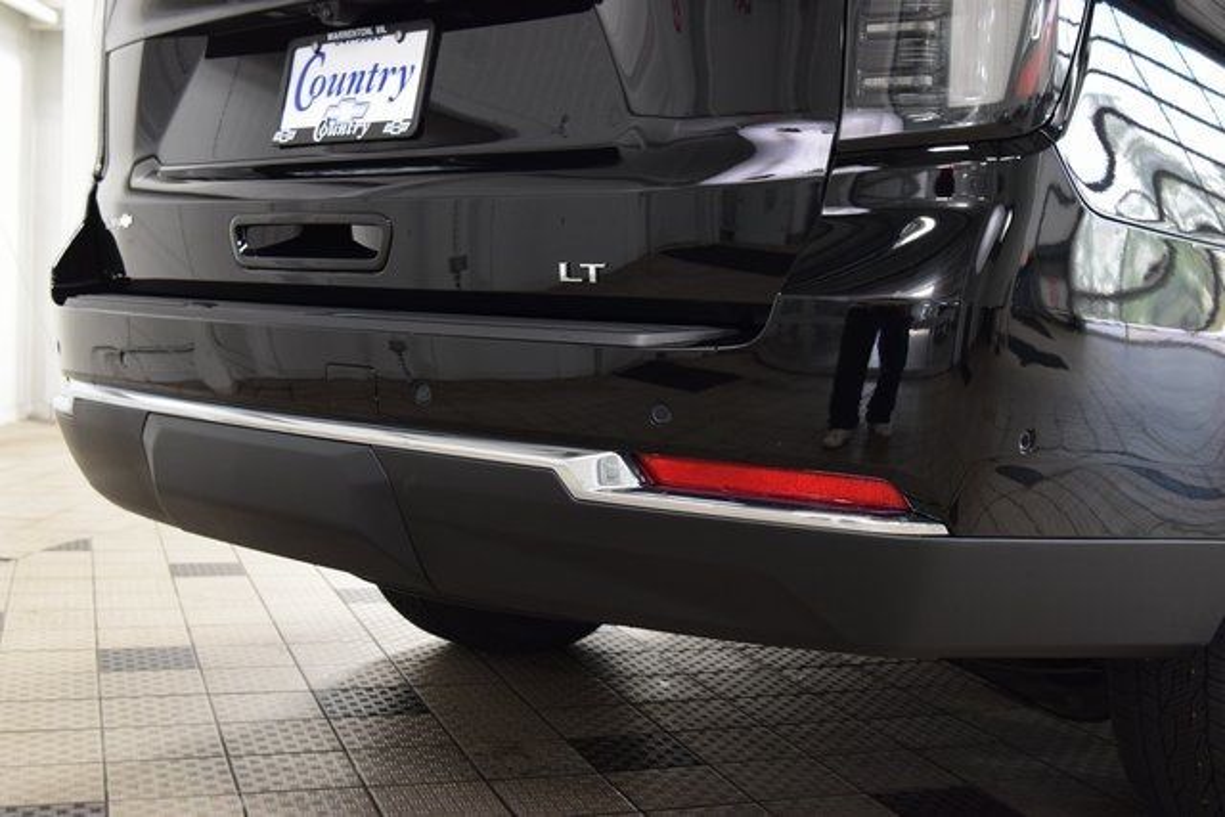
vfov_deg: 29.0
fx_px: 1583
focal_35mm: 46
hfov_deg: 42.3
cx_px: 612
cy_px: 408
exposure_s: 1/15
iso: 1100
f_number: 6.3
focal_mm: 31
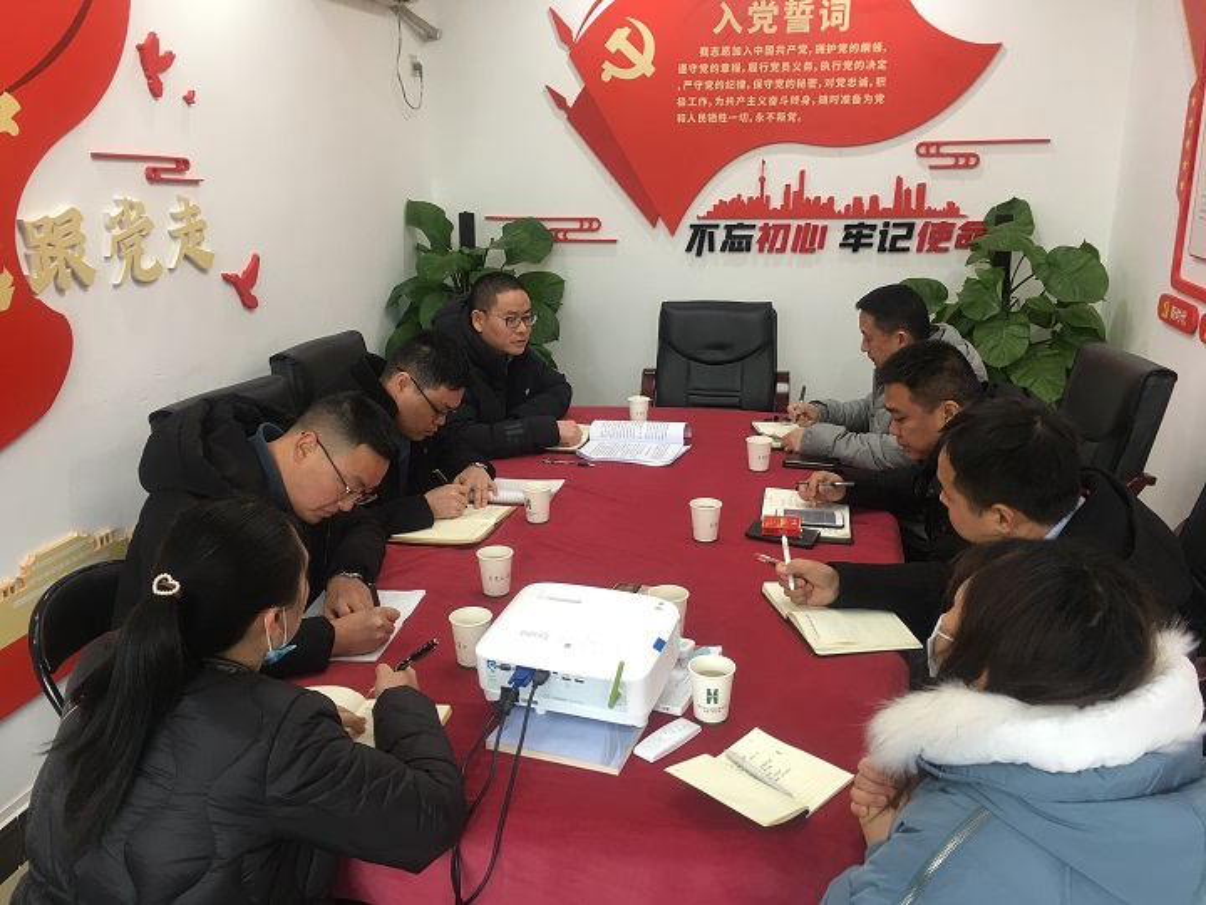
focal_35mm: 29
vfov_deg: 48.2
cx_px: 603
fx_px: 1010
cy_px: 452
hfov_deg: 61.7
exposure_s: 1/17
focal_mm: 4.15
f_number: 2.2
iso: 40
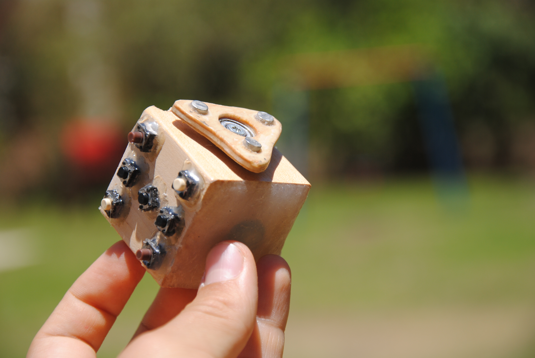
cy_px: 179
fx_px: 1897
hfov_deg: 16.1
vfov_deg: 10.8
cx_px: 268
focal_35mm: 128
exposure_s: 1/500
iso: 100
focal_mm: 85
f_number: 5.6
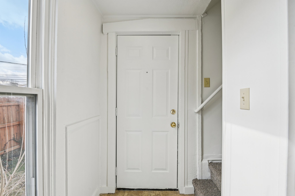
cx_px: 148
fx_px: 131
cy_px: 98
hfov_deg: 96.7
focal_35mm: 16
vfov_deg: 73.7
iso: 100
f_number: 8
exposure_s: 1/50
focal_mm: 16
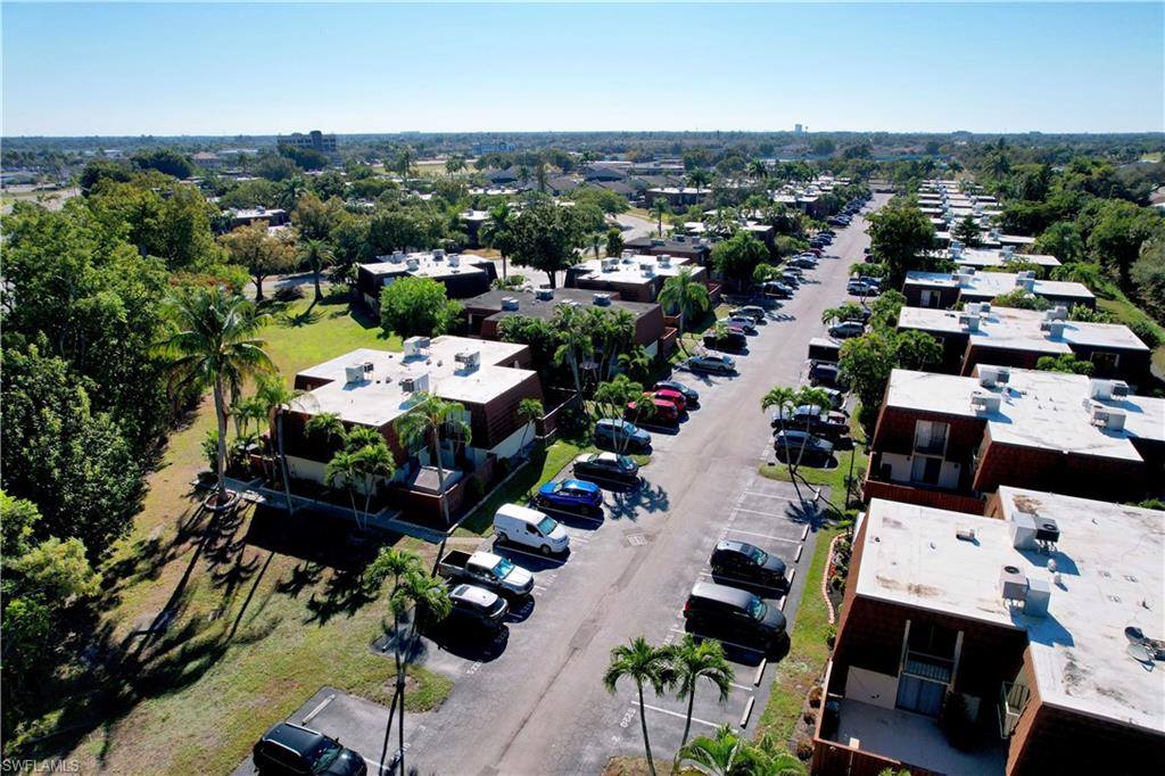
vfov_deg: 57.2
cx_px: 582
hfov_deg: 78.6
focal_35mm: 22
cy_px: 388
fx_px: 712
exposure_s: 1/3000
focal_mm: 8.38
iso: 100
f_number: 2.8
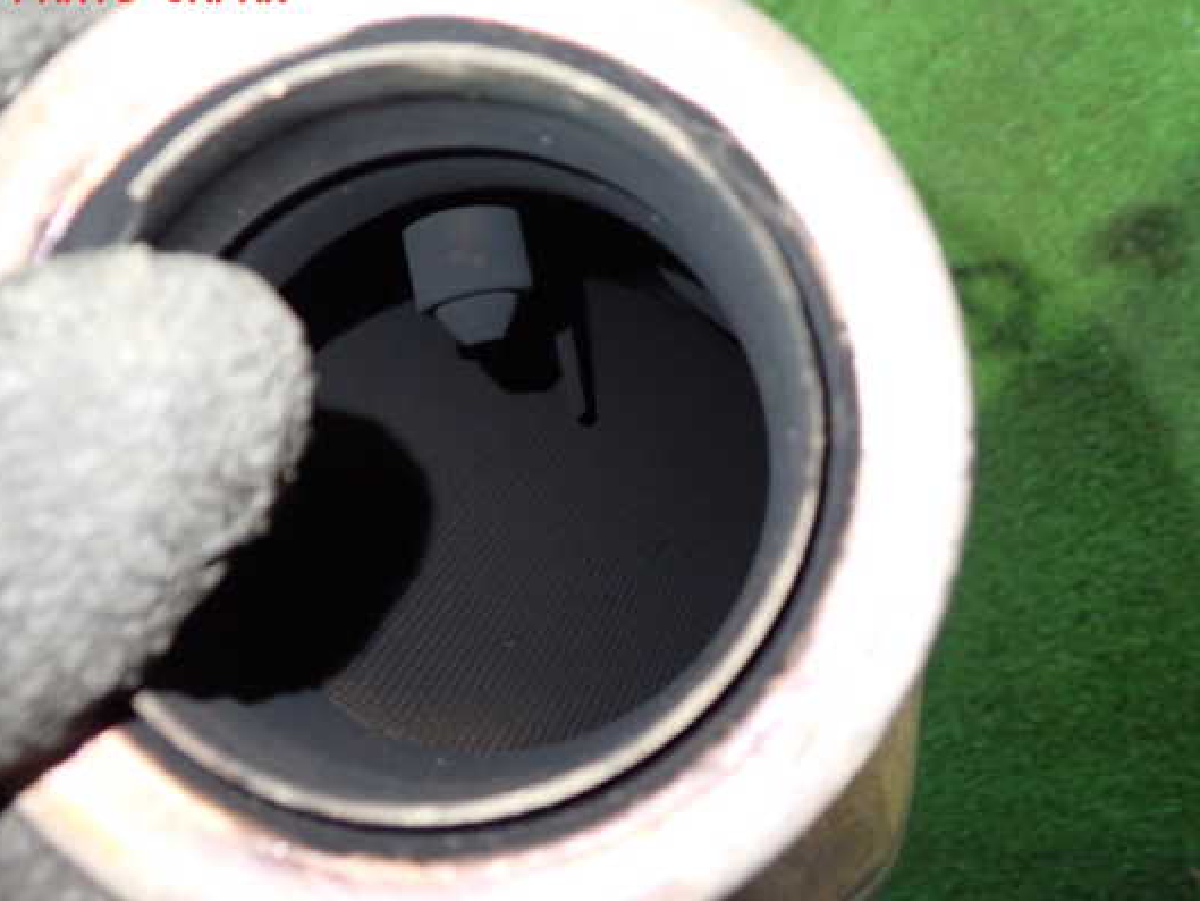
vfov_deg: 41.8
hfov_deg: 53.9
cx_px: 556
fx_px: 1179
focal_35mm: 34
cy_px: 470
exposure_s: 1/25
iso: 800
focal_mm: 5.4
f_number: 2.3
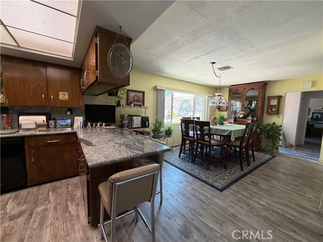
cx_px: 162
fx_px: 131
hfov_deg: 102.1
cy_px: 121
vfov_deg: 85.7
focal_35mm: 14
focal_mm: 2.22
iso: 250
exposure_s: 1/60
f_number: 2.2
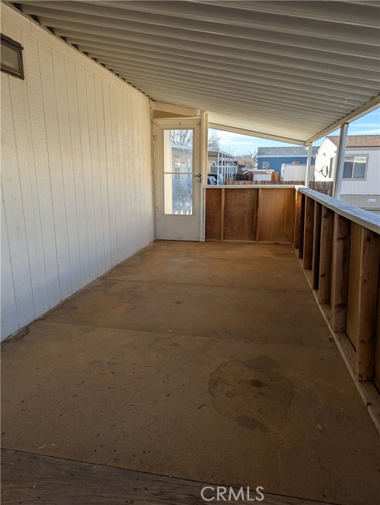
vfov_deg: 71.5
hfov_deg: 56.9
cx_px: 190
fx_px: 350
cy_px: 252
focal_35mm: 24
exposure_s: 1/1038
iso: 45
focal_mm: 6.81
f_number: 1.85
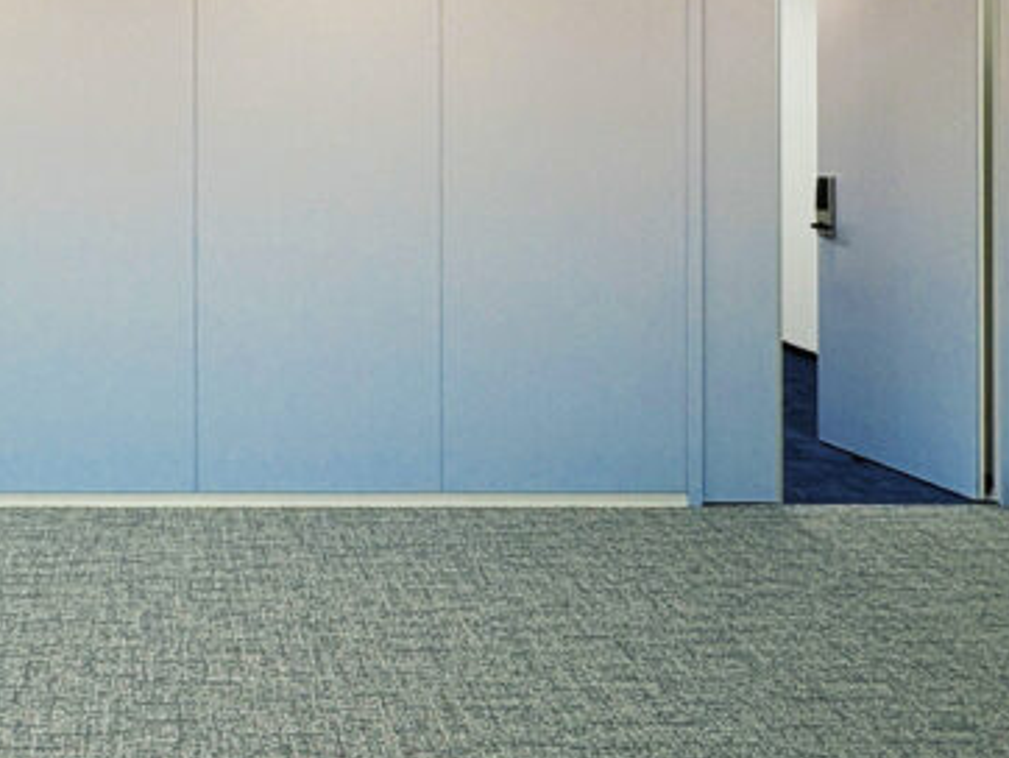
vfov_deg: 40.7
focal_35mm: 33
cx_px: 180
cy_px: 125
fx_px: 963
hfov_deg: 51.3
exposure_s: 1/129
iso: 100
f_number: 2.2
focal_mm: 2.22
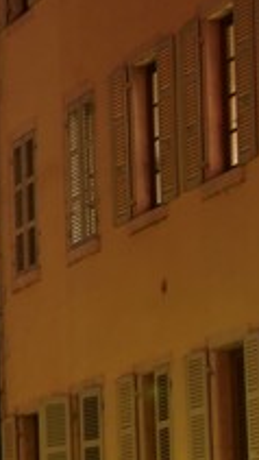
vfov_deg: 9.0
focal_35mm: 238
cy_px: 410
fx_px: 2900
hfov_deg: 4.7
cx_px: -701
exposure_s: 10
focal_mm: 40
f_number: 9
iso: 400
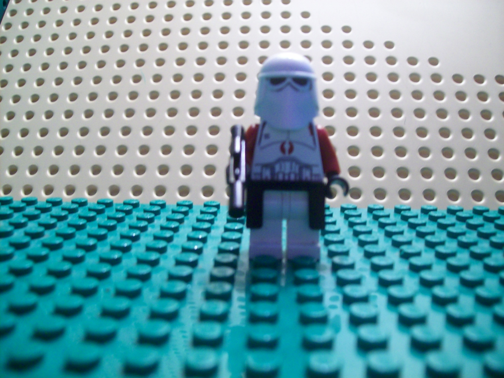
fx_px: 524
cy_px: 189
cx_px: 252
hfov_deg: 51.4
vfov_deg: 39.7
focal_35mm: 36
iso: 160
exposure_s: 1/17.7
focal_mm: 6
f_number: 2.7
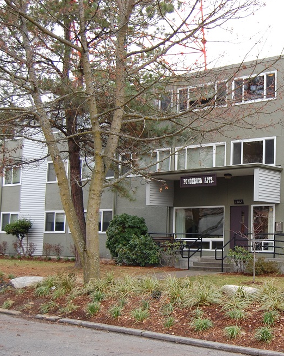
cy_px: 179
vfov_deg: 33.6
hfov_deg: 26.3
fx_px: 589
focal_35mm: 56
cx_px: 253
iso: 400
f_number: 5
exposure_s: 1/100
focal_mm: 26
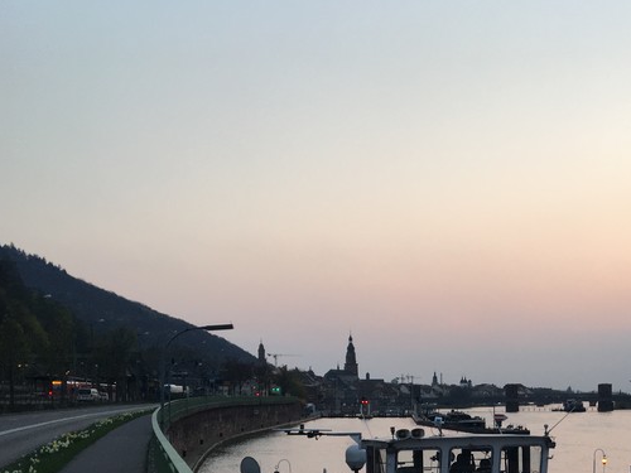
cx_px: 567
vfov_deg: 24.3
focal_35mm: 58
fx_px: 1057
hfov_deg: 31.7
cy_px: 450
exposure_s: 1/100
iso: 40
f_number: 2.2
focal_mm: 4.15
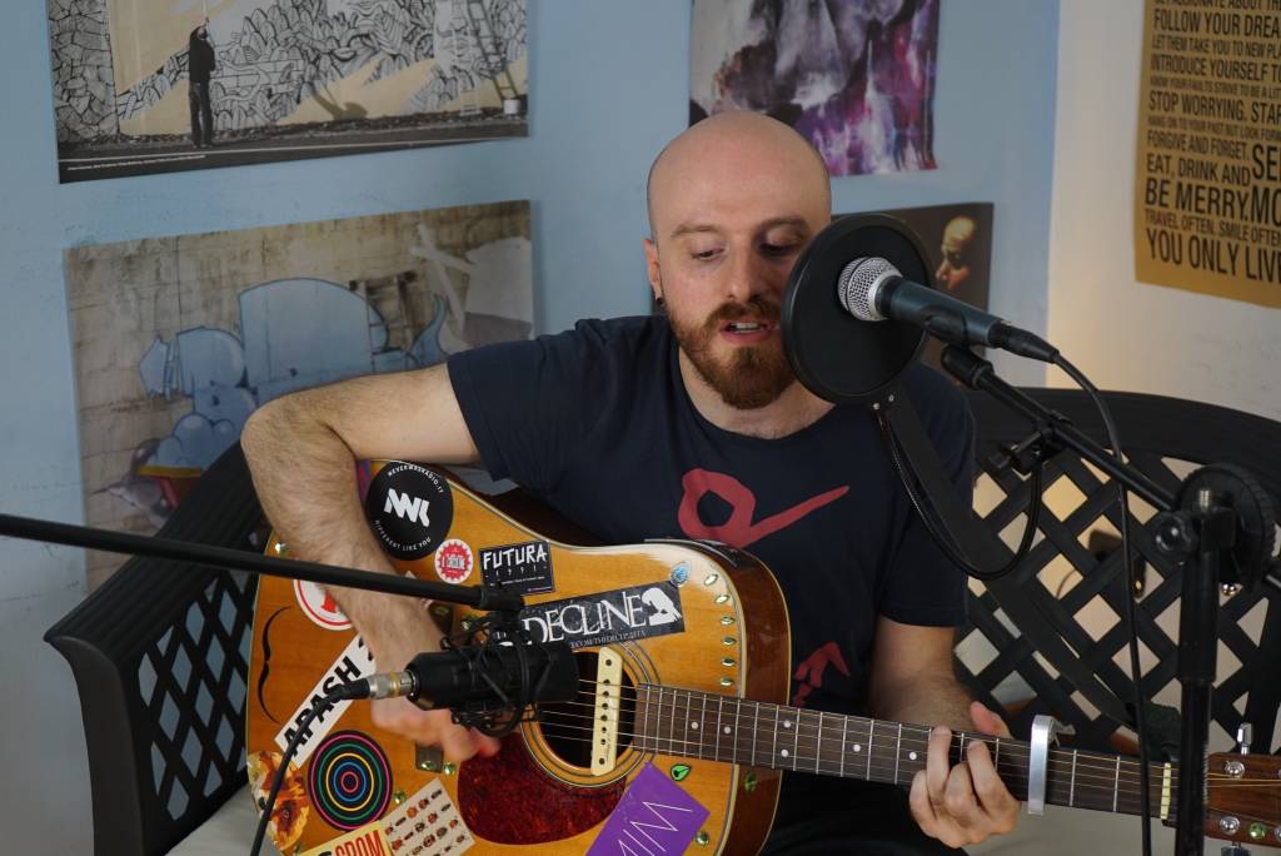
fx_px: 2136
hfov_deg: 33.4
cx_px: 640
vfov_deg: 22.7
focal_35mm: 60
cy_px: 428
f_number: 5.6
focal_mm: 60
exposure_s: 1/60
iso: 640
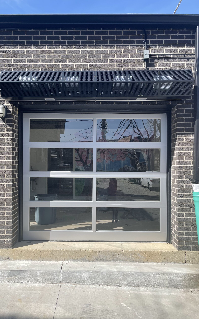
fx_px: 243
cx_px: 87
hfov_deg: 44.5
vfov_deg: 66.5
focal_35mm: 28
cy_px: 161
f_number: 1.6
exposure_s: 1/2488
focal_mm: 5.1
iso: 32
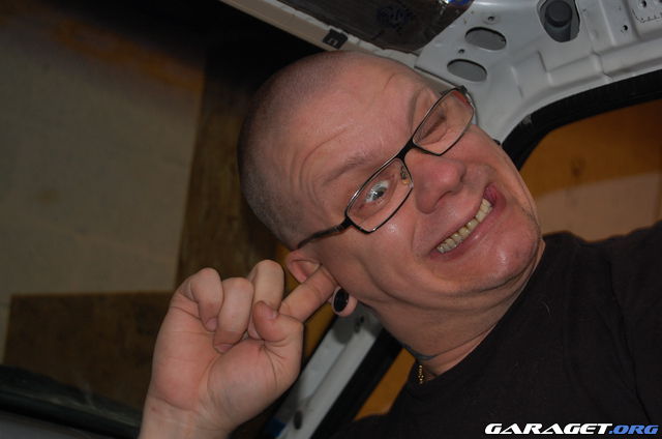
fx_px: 1514
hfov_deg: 24.7
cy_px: 220
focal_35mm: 82
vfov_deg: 16.5
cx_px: 331
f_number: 5.6
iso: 400
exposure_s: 1/60
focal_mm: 55
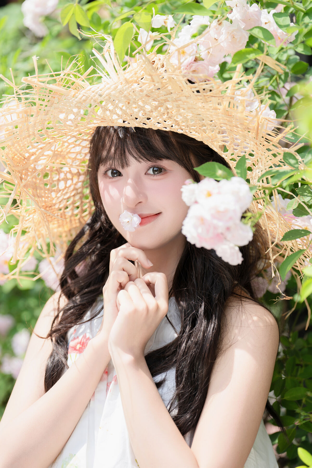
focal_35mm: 163
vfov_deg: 12.6
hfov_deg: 8.4
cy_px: 234
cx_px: 156
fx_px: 2119
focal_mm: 163
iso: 125
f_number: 3.2
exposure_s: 1/640
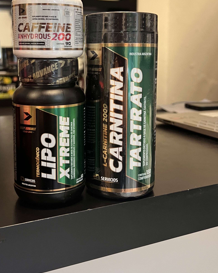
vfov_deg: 42.2
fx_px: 347
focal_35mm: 43
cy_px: 87
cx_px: 94
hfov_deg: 34.8
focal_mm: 5.7
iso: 200
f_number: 1.5
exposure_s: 1/50
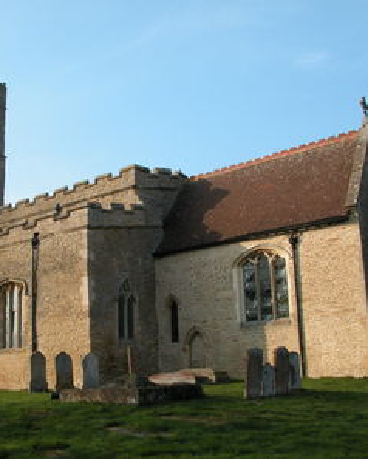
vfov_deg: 40.3
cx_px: 104
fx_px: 626
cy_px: 230
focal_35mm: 46
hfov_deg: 32.3
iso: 100
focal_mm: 8.9
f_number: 5.6
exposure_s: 1/217
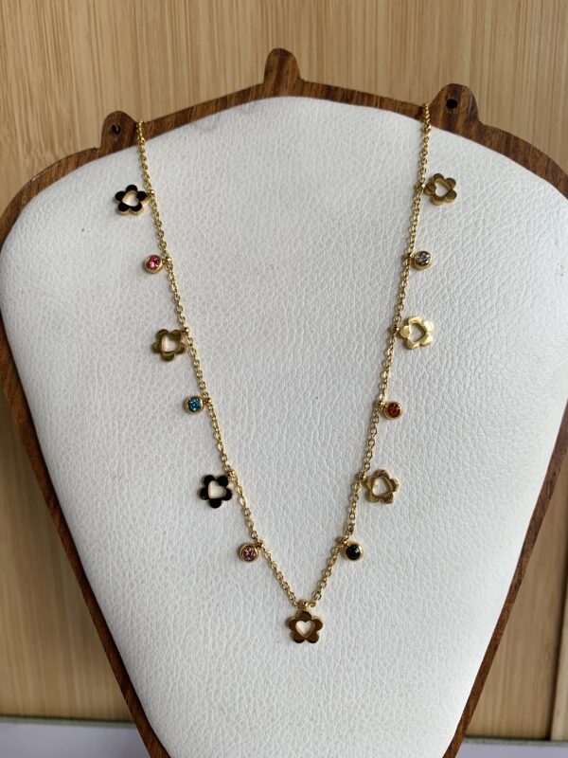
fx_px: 569
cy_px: 379
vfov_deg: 67.3
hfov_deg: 53.1
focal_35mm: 26
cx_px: 284
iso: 25
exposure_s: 1/100
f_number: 1.8
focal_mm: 4.25
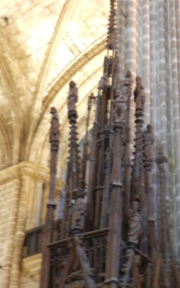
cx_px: 105
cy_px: 263
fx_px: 613
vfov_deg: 25.6
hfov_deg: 16.7
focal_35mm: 78
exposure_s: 1/1.2
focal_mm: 7.1
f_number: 3.7
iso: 482
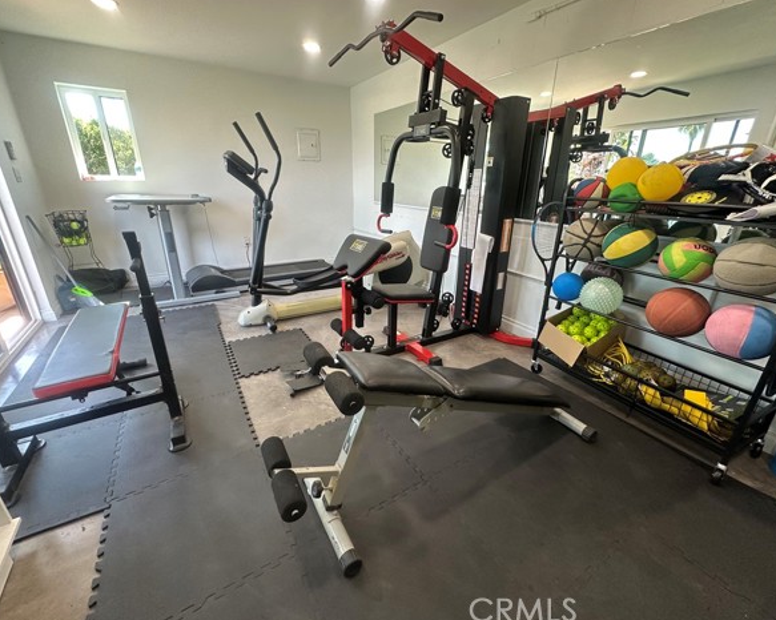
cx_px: 390
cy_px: 310
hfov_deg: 96.8
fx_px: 344
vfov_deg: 84.0
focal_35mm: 15
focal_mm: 2.22
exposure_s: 1/100
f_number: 2.2
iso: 200
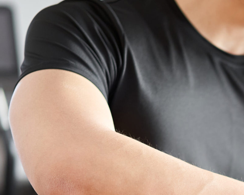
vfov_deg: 9.2
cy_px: 251
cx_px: 320
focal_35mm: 166
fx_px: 1199
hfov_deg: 11.3
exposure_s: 1/100
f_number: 1.8
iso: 640
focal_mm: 55
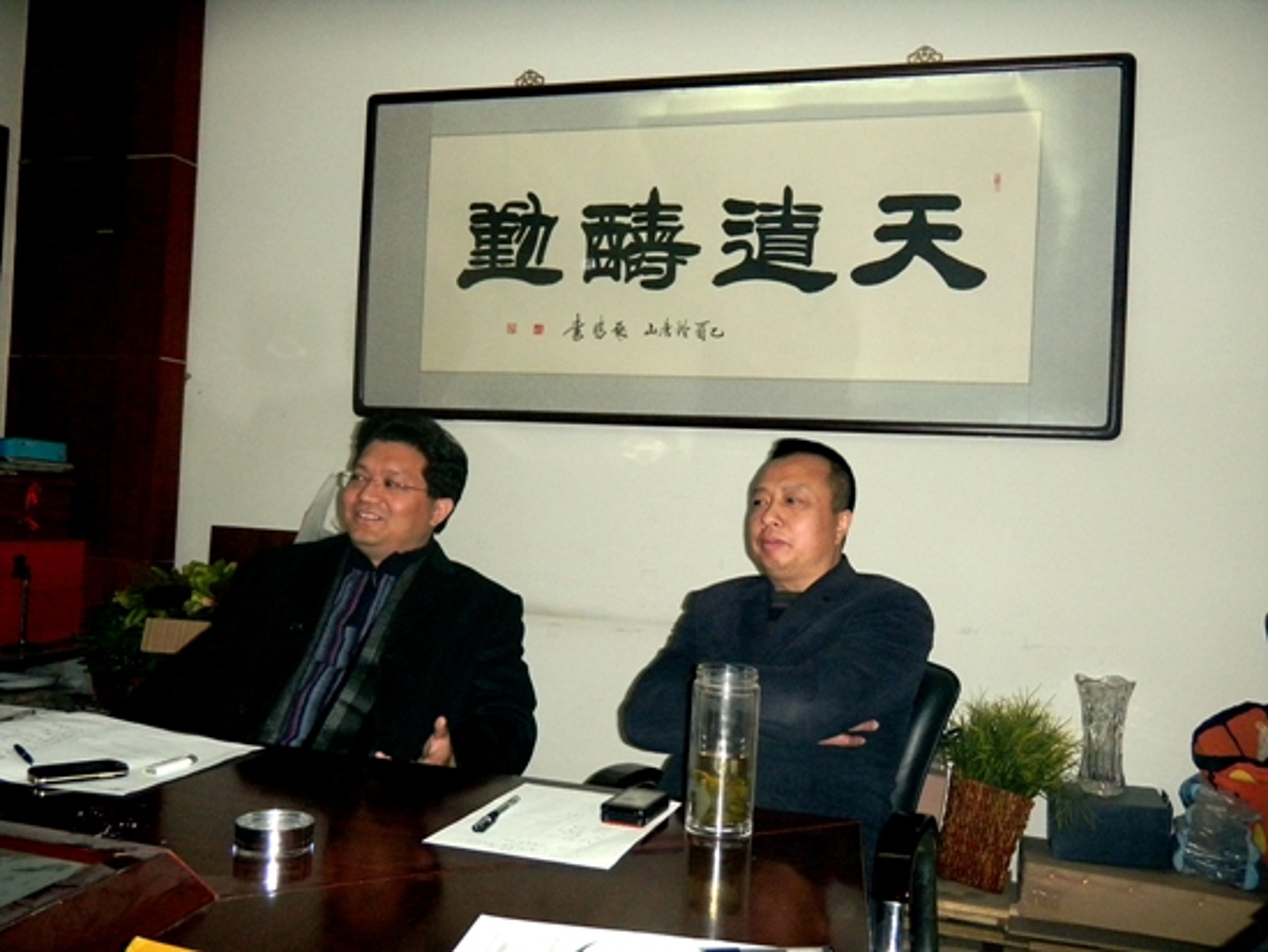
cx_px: 634
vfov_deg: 43.0
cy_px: 476
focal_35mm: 33
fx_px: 1209
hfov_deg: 55.3
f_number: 3.9
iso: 400
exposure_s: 1/30
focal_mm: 6
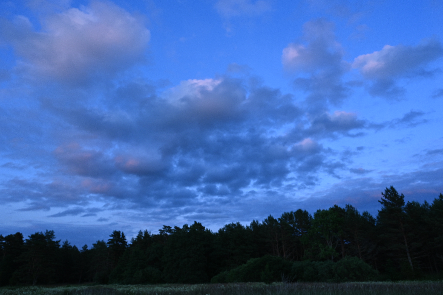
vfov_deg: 53.1
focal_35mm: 24
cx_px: 222
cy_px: 148
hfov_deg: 73.8
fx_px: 295
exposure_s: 1/100
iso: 450
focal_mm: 24
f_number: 8
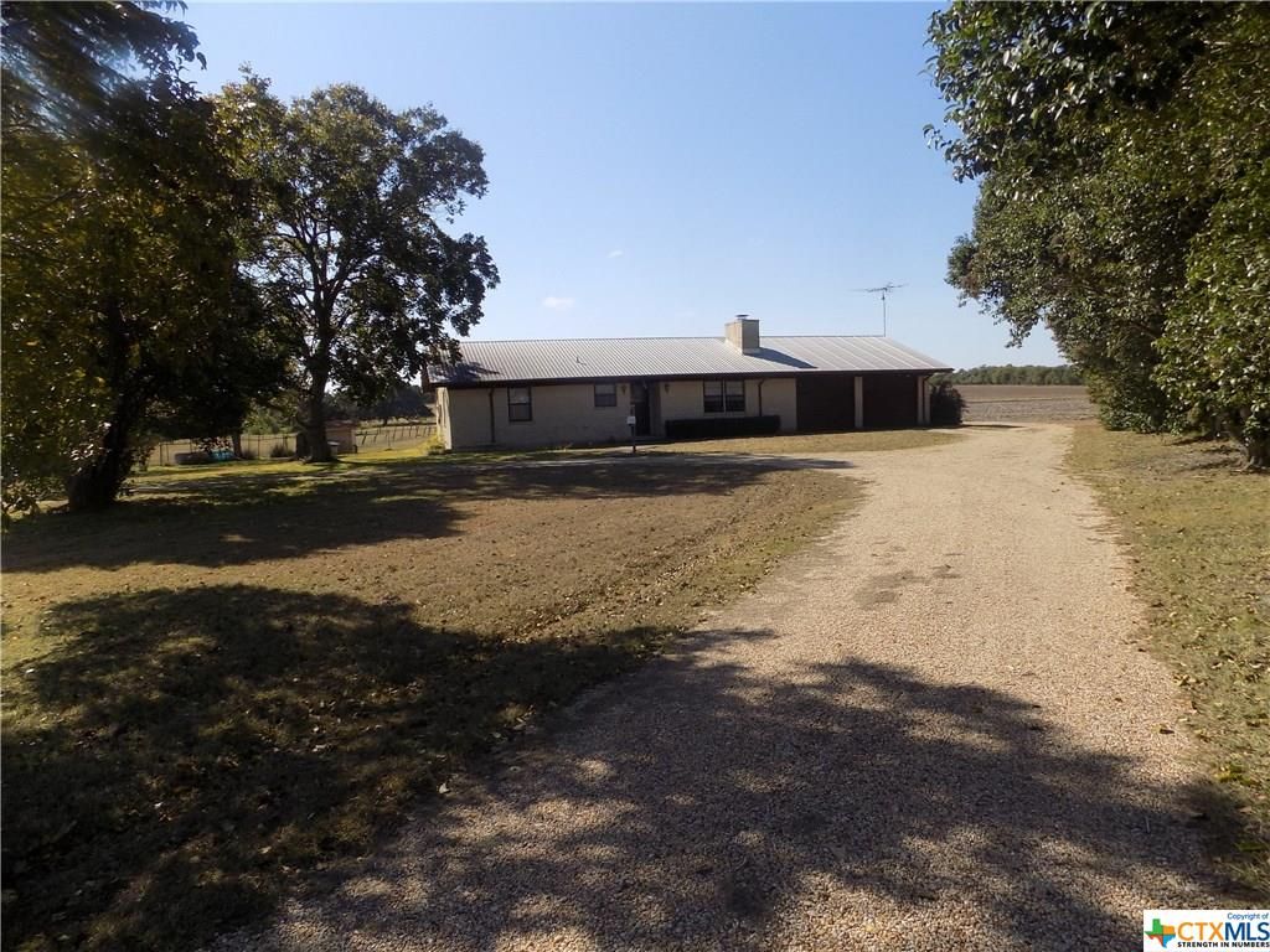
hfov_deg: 73.9
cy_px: 476
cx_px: 635
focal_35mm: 23
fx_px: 844
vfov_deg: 58.9
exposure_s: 1/800
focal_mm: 4
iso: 80
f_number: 3.1
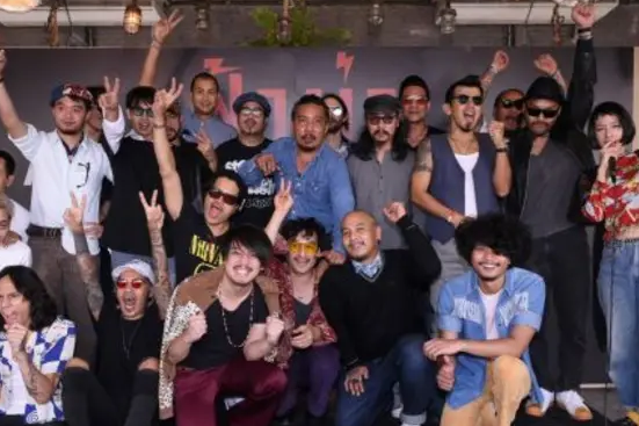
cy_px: 222
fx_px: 603
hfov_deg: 55.8
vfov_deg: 38.9
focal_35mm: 34
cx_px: 304
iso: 1250
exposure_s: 1/250
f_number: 5
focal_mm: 24
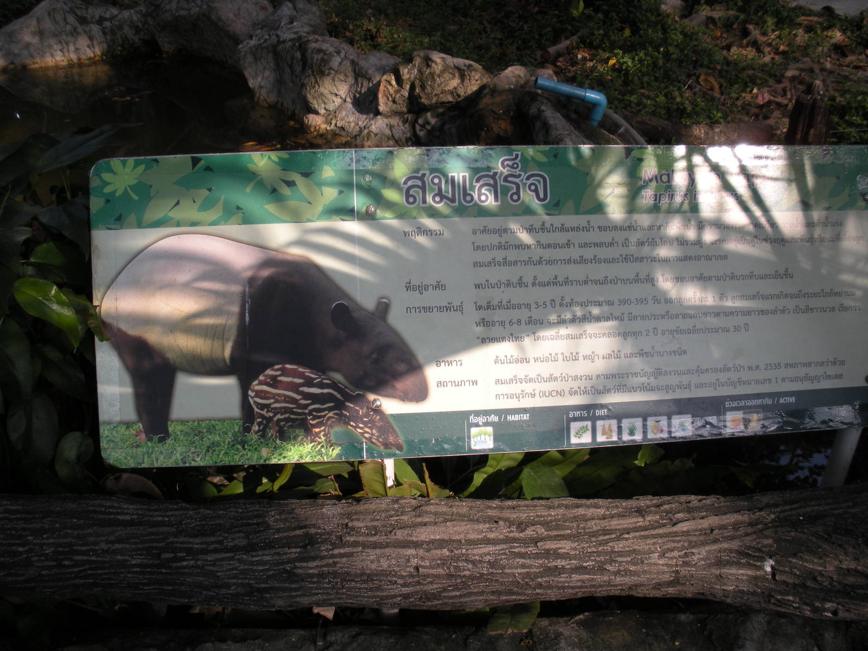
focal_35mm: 36
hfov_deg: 51.4
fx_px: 903
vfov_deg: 39.7
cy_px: 326
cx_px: 434
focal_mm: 6.3
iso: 64
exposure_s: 1/174
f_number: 3.5
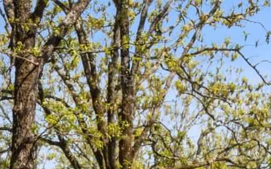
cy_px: 264
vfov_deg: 8.2
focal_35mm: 155
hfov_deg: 13.2
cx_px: -46
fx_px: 1144
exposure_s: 1/320
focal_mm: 18
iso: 200
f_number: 9
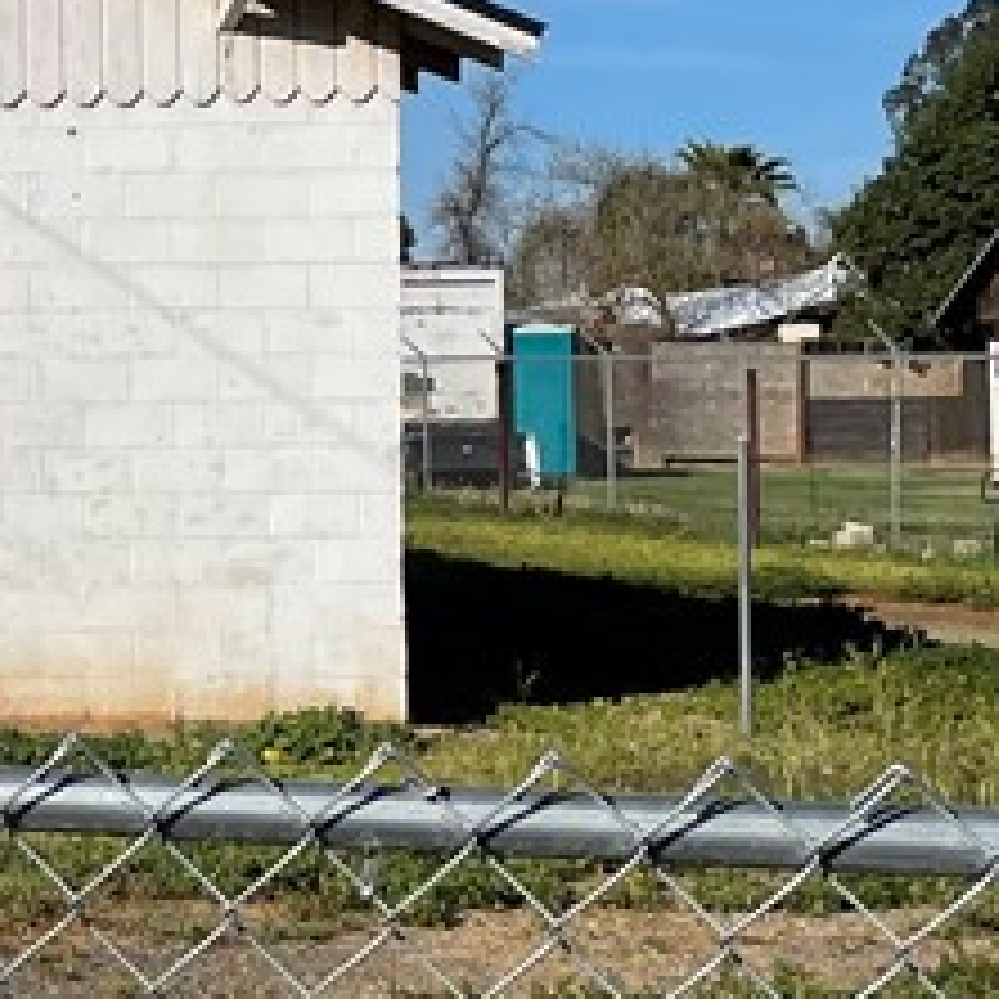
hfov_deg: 14.5
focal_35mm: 106
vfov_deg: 16.4
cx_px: -778
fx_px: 3461
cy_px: 328
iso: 32
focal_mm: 4.2
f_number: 1.6
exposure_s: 1/7813
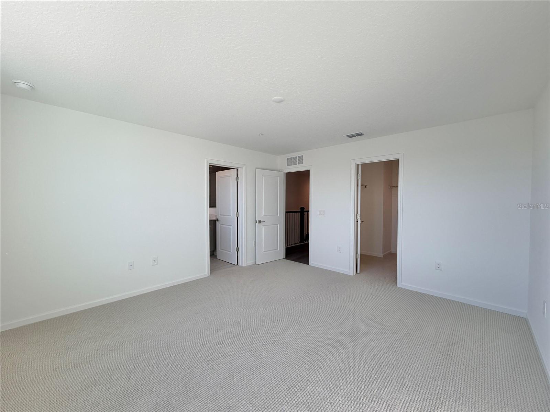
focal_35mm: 14
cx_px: 275
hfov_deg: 102.1
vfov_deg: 85.7
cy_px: 206
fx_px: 222
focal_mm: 2.22
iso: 40
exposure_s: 1/191
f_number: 2.2
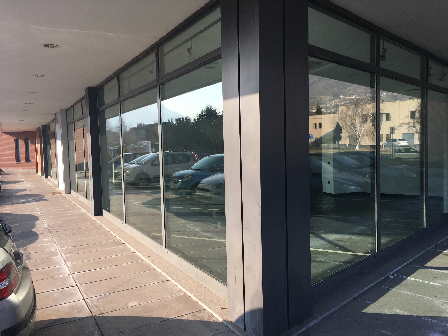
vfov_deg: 48.2
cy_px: 168
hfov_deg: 61.7
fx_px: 375
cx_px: 224
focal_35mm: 29
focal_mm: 4.15
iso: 25
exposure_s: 1/610
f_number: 2.2
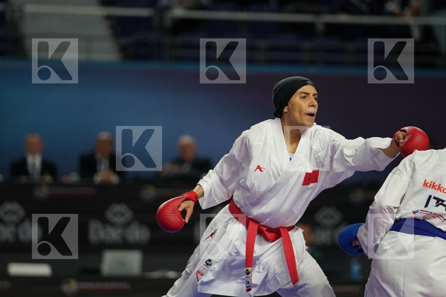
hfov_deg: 8.2
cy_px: 148
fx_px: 3097
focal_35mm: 250
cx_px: 223
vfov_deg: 5.5
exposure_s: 1/1000
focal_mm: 167
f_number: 2.8
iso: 1250
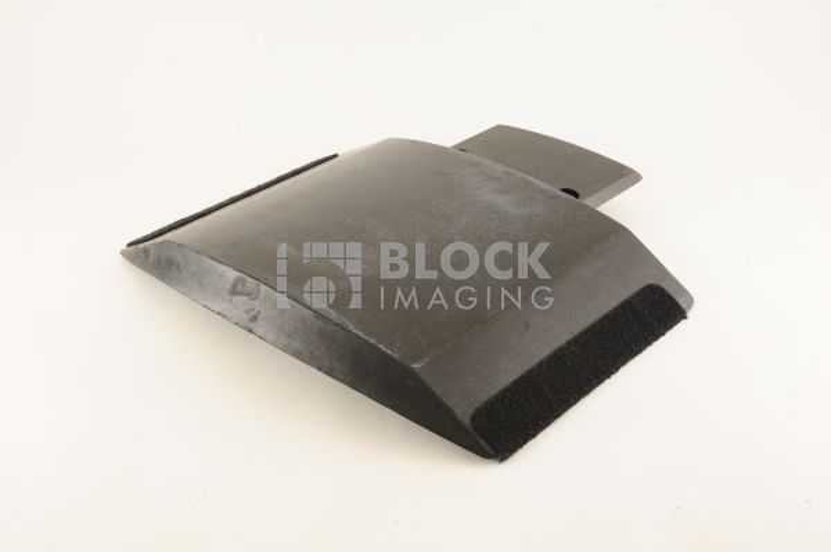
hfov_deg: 39.6
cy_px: 276
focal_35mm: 50
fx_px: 1153
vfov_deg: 26.9
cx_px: 416
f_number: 13
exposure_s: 1/160
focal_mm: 50
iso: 1600
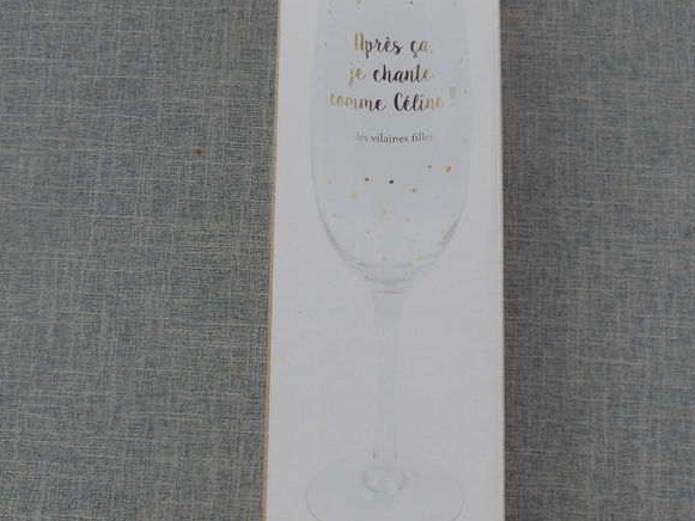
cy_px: 164
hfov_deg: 43.8
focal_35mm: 43
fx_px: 864
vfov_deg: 33.2
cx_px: 331
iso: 125
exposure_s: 1/60
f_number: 3.2
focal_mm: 4.5
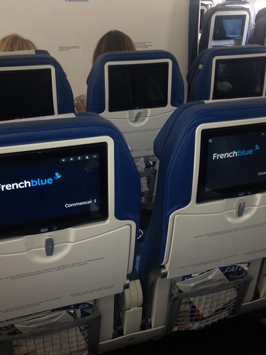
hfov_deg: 31.5
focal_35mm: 46
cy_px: 128
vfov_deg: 40.9
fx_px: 471
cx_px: 156
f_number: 2.4
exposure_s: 1/20
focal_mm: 4.28
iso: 125
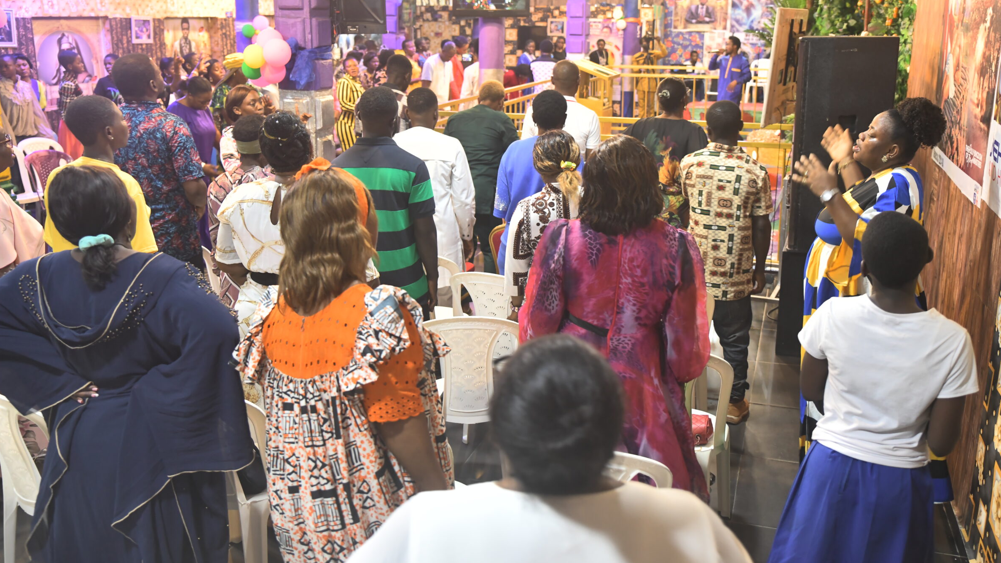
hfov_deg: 56.6
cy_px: 256
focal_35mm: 35
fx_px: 929
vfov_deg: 33.7
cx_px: 514
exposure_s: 1/60
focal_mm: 31
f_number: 2.8
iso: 2000
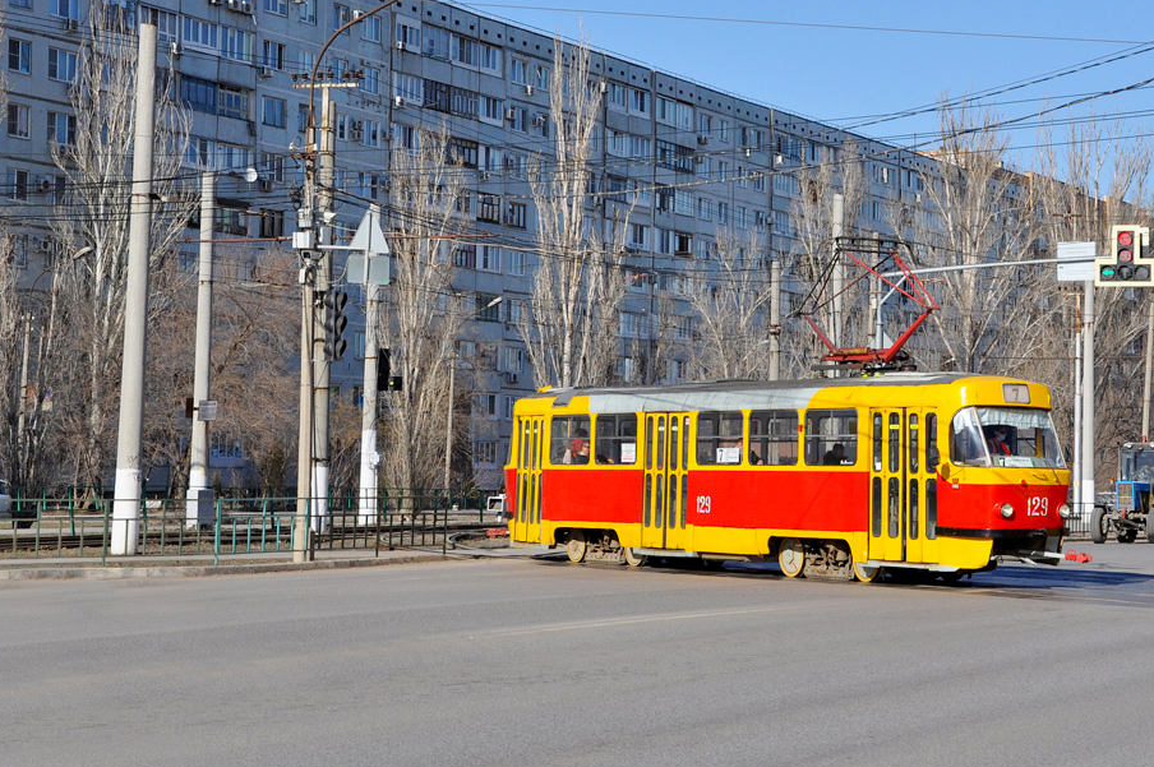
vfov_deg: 16.6
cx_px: 811
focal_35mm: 82
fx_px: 2626
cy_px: 255
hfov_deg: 24.6
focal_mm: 38
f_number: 8
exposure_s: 1/500
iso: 200
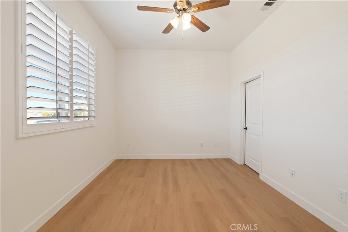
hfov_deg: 96.7
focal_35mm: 16
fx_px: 155
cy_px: 116
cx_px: 174
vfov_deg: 73.8
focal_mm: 16
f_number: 8
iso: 1000
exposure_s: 1/30
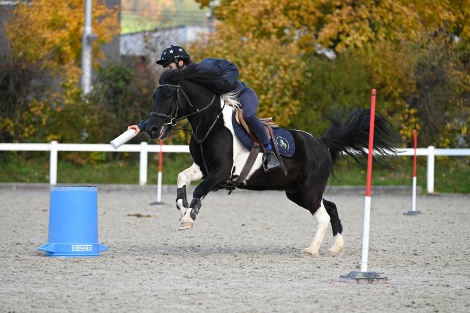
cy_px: 156
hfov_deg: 10.3
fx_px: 2609
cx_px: 235
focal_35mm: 200
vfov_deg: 6.9
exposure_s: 1/640
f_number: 5
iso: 800
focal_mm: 200
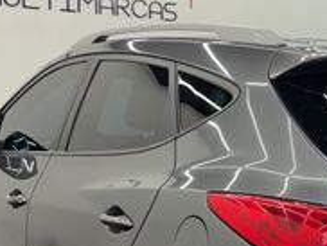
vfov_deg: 23.4
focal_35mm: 62
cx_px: 313
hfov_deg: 29.5
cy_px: 189
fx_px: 586
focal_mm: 6.76
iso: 125
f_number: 1.78
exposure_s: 1/120
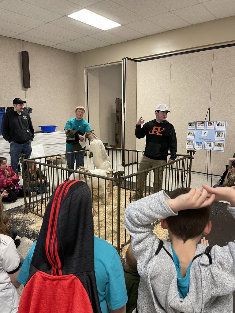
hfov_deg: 54.9
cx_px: 118
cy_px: 156
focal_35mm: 25
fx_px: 226
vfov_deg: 69.4
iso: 320
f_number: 1.6
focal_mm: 5.1
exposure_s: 1/60
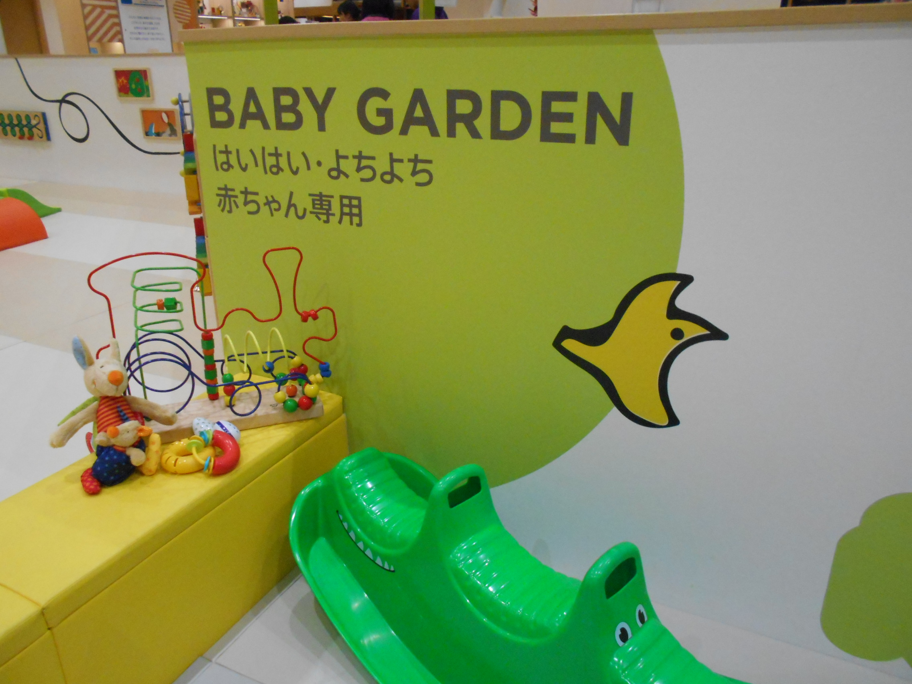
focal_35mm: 26
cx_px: 456
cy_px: 342
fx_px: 685
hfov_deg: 67.3
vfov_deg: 53.1
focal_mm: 4.6
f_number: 3.2
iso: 720
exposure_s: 1/250
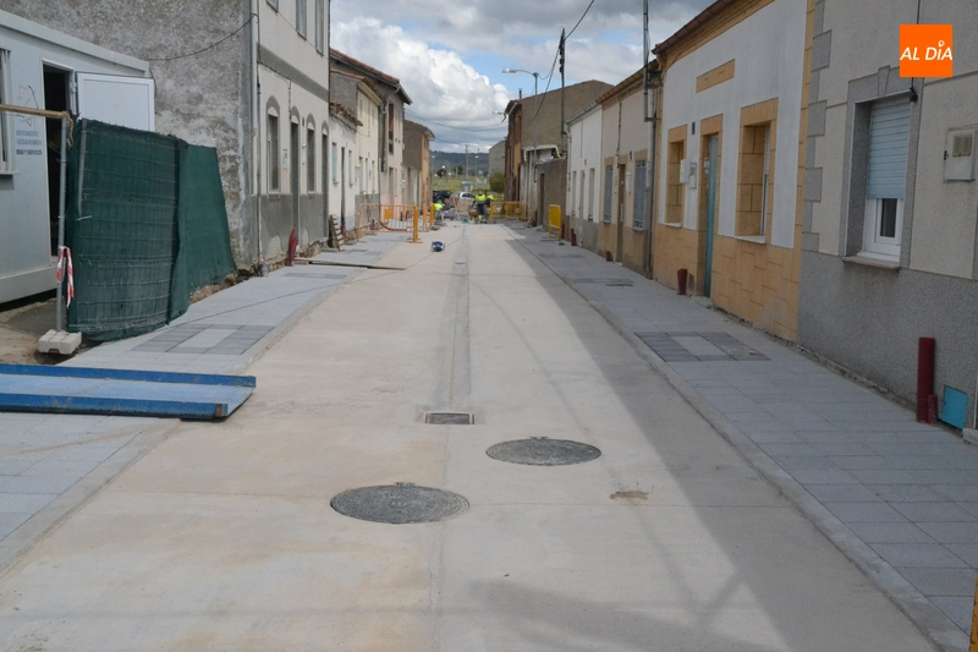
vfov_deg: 31.9
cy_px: 326
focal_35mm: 42
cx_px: 489
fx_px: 1141
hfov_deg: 46.4
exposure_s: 1/1600
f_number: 20
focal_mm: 28
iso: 3200
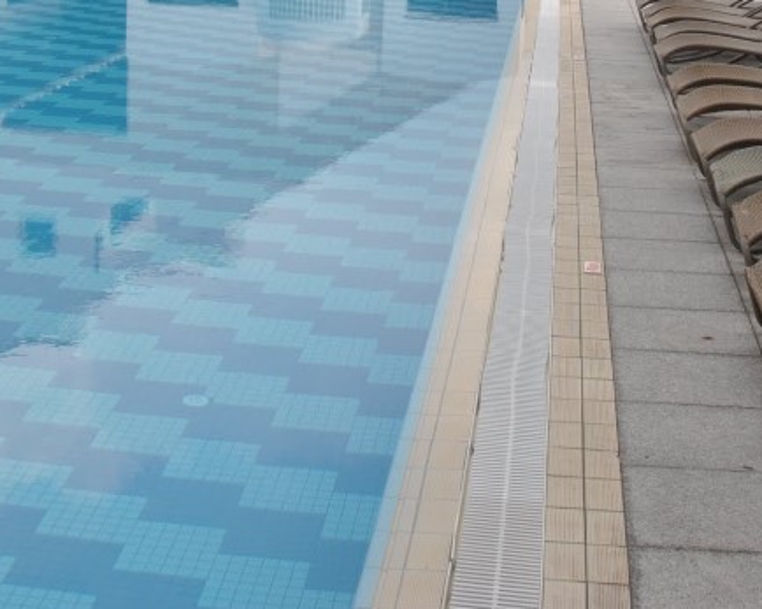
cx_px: 459
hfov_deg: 28.2
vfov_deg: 21.8
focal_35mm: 67
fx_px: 1511
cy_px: -32
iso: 100
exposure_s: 1/200
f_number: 7.1
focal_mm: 18
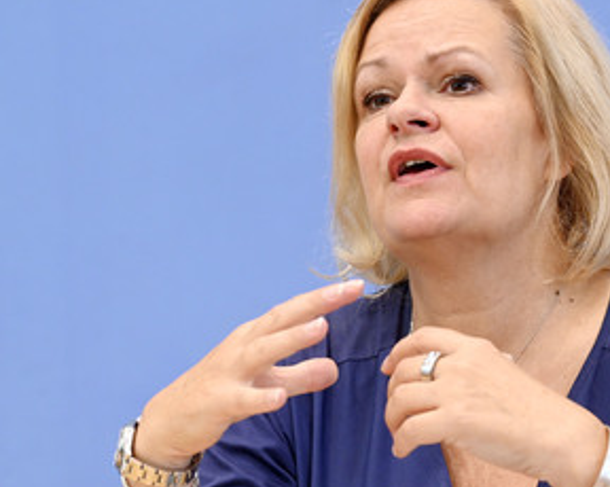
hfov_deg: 10.1
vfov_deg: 8.1
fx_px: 3446
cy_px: 224
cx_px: 376
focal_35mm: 191
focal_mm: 130
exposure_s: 1/400
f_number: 6.3
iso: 4000
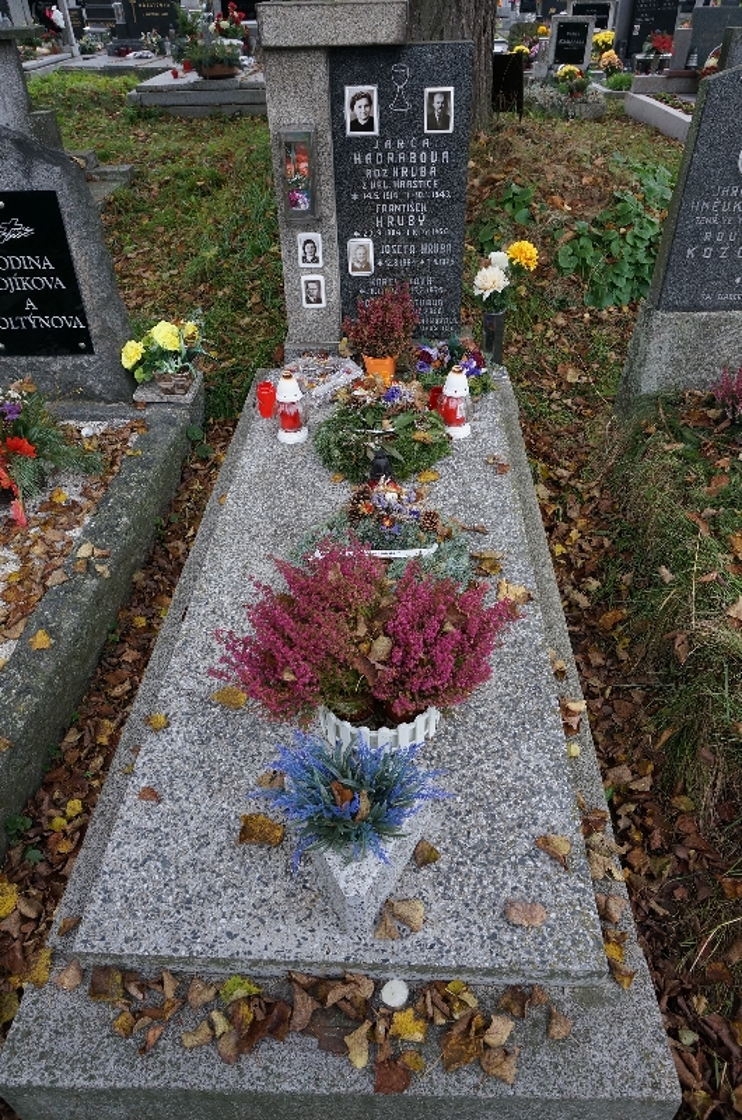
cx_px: 371
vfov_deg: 73.8
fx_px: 745
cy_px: 560
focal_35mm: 24
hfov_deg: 52.9
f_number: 5.6
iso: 400
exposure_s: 1/125
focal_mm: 16
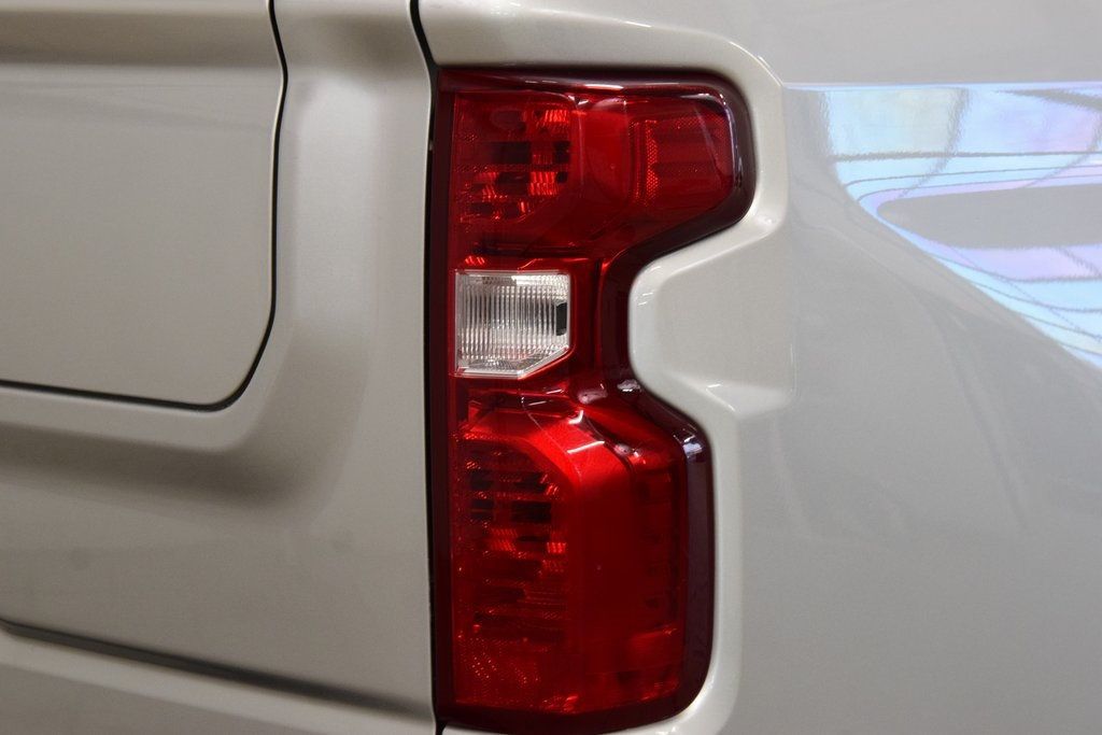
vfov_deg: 16.6
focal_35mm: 82
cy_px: 368
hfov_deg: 24.6
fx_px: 2526
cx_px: 551
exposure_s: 1/60
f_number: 7.1
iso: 1600
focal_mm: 55
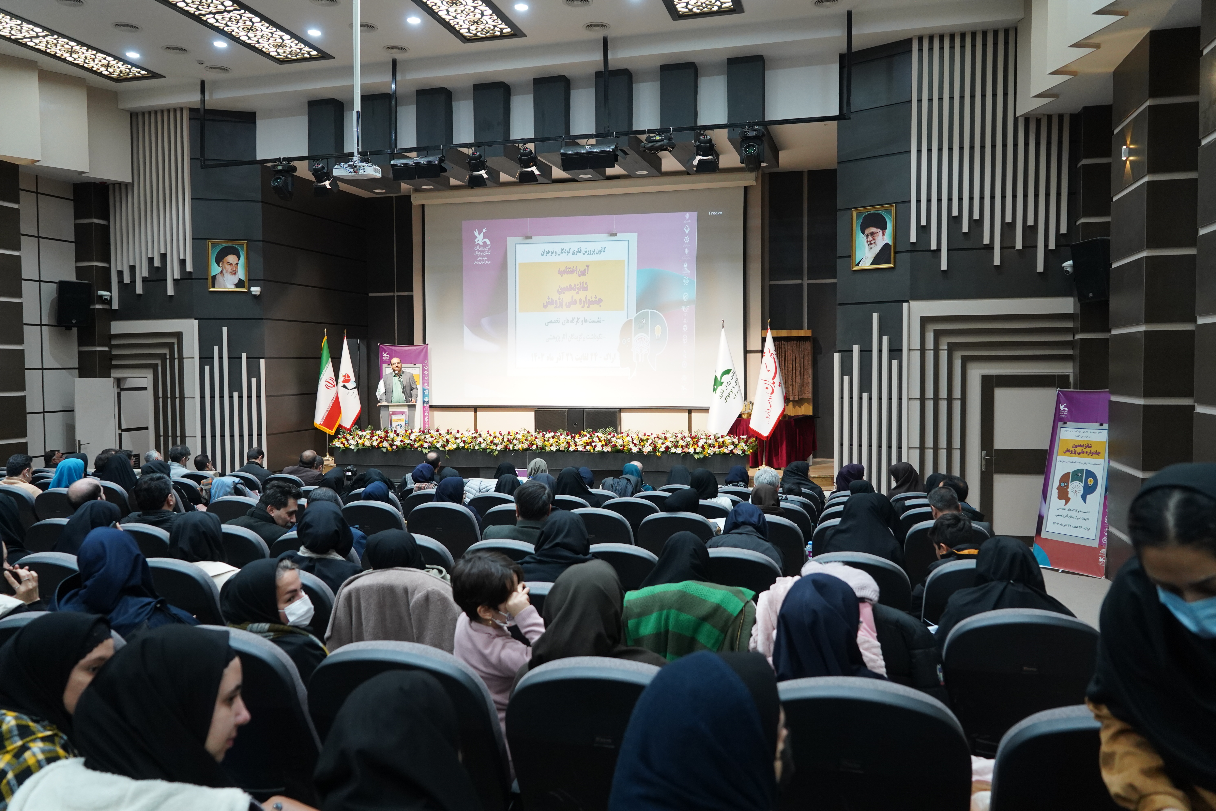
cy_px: 406
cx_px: 608
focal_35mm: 27
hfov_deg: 67.4
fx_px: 912
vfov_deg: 47.9
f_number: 4
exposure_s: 1/160
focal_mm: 27
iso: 2500
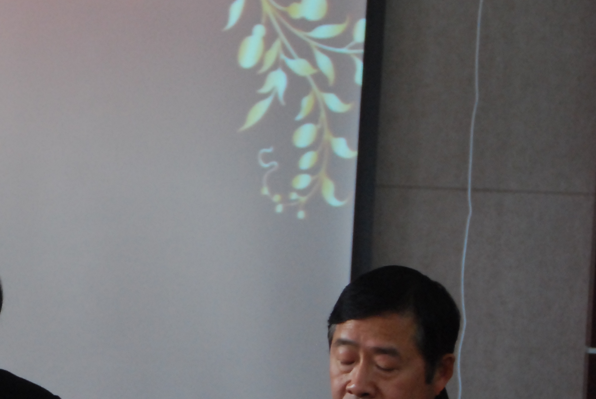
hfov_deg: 8.7
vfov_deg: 5.9
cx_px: -93
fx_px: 3882
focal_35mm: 234
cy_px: 270
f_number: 5
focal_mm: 65
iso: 800
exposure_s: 1/50
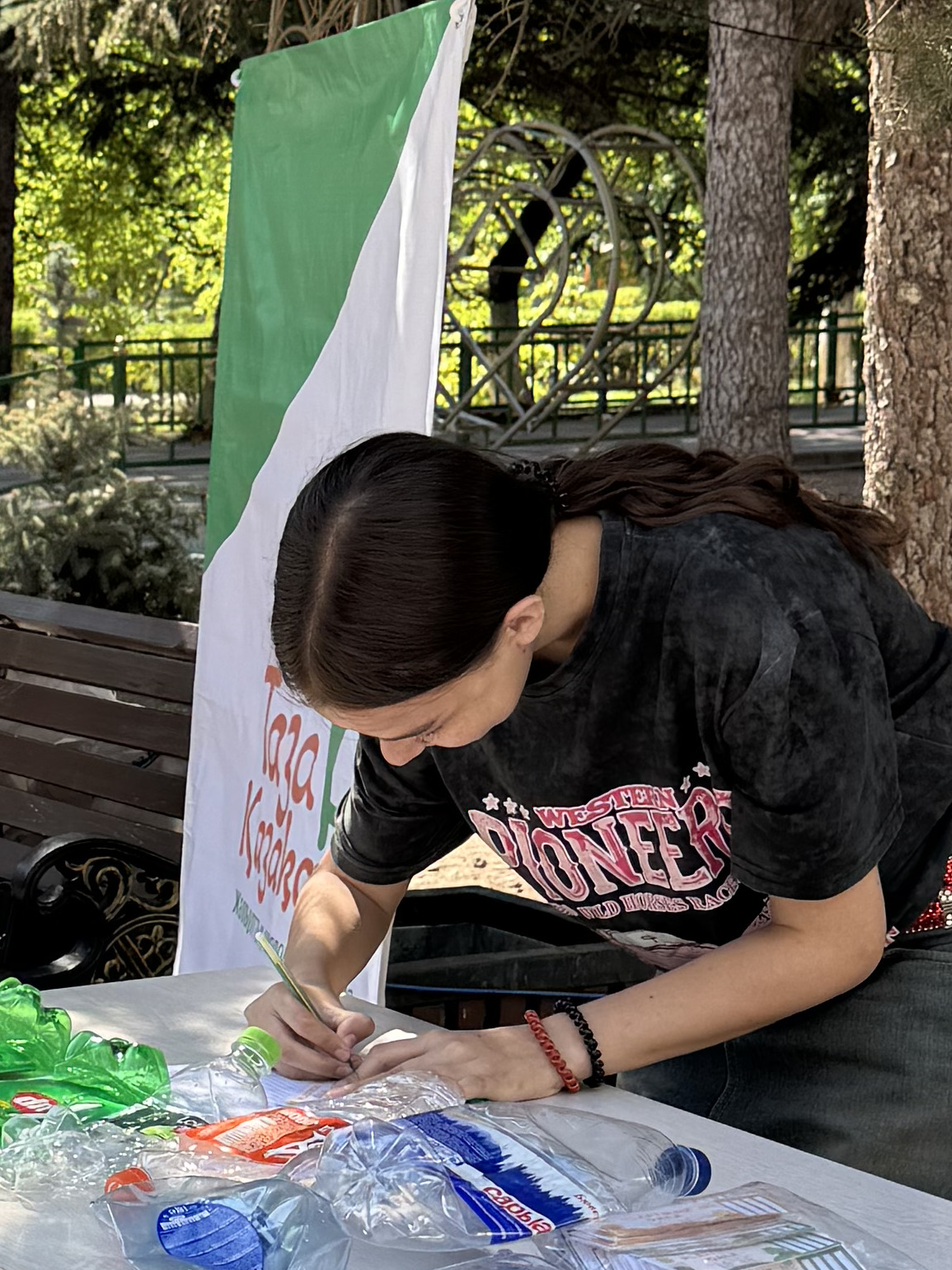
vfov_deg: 22.0
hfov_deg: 16.3
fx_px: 3264
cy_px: 746
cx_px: 12
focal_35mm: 89
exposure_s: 1/792
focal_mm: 6.76
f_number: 1.78
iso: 80
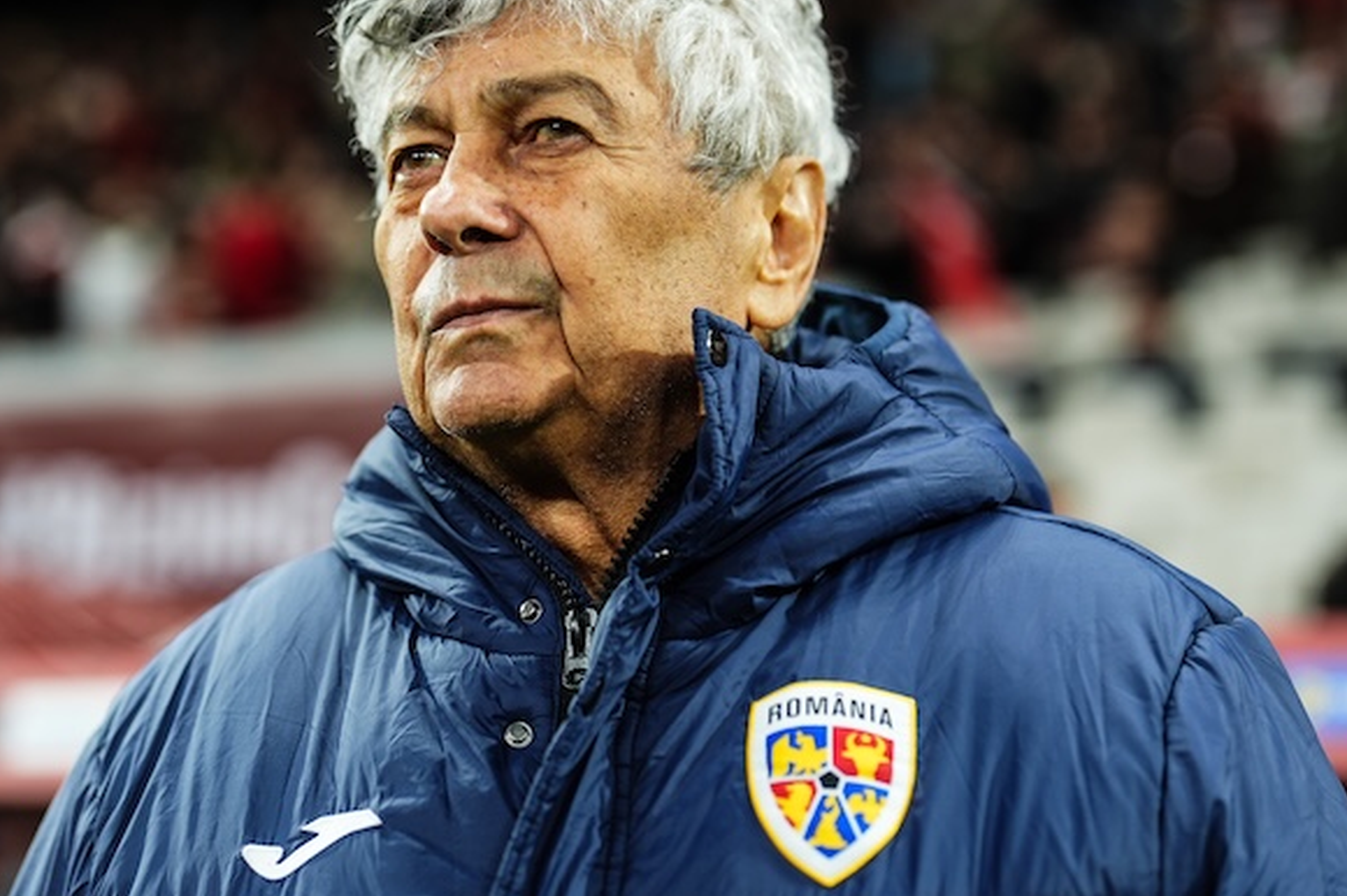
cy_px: 377
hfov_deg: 29.2
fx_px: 2580
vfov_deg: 19.7
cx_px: 574
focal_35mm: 69
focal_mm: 50
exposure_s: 1/500
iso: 320
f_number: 1.6
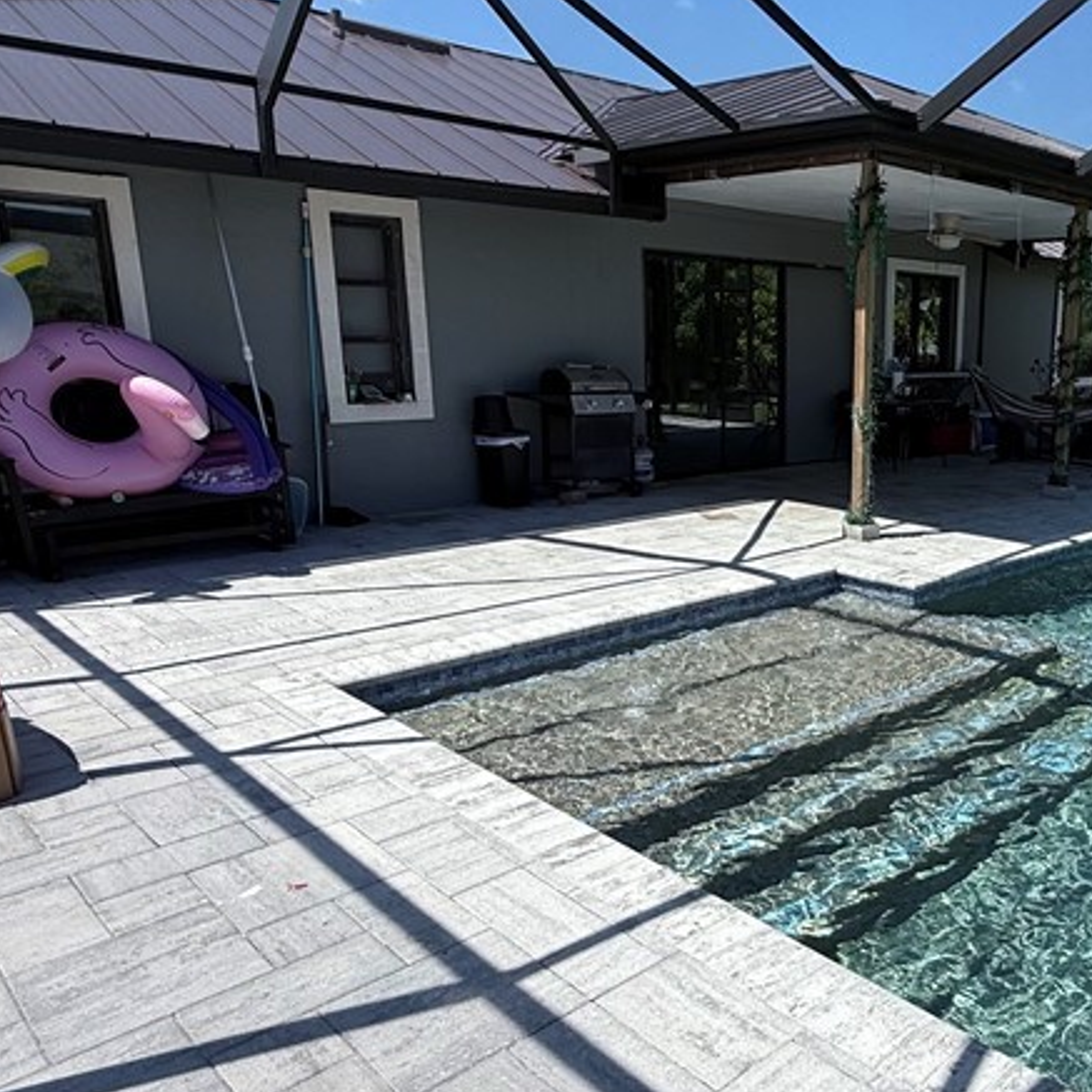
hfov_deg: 52.2
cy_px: 577
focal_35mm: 29
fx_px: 1035
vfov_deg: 55.6
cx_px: 870
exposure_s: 1/1235
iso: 50
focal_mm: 2.22
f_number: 2.2
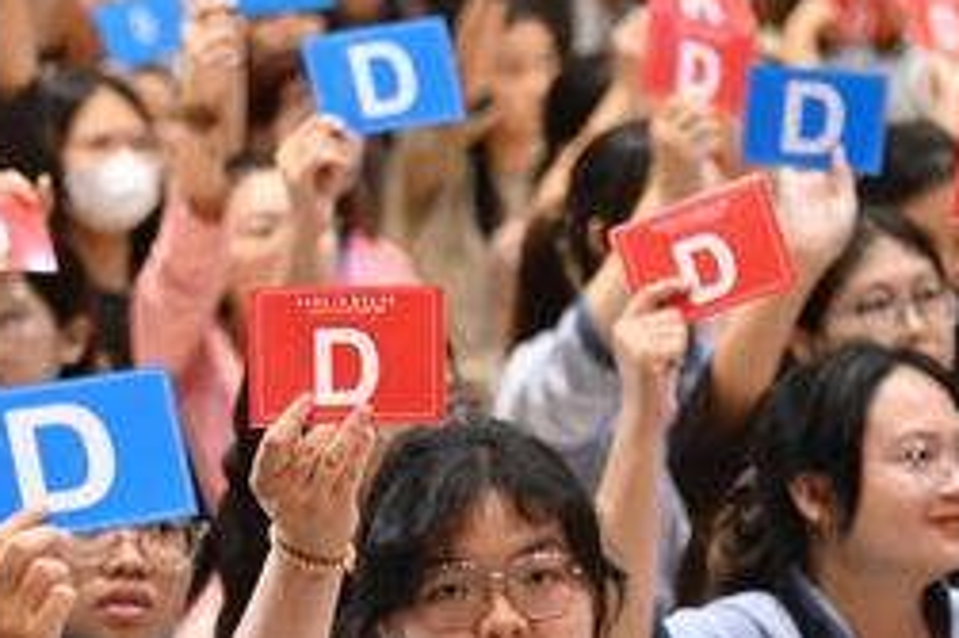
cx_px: 703
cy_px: 447
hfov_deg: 7.9
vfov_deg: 5.3
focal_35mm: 259
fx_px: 6895
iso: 4000
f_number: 4
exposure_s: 1/160
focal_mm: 100
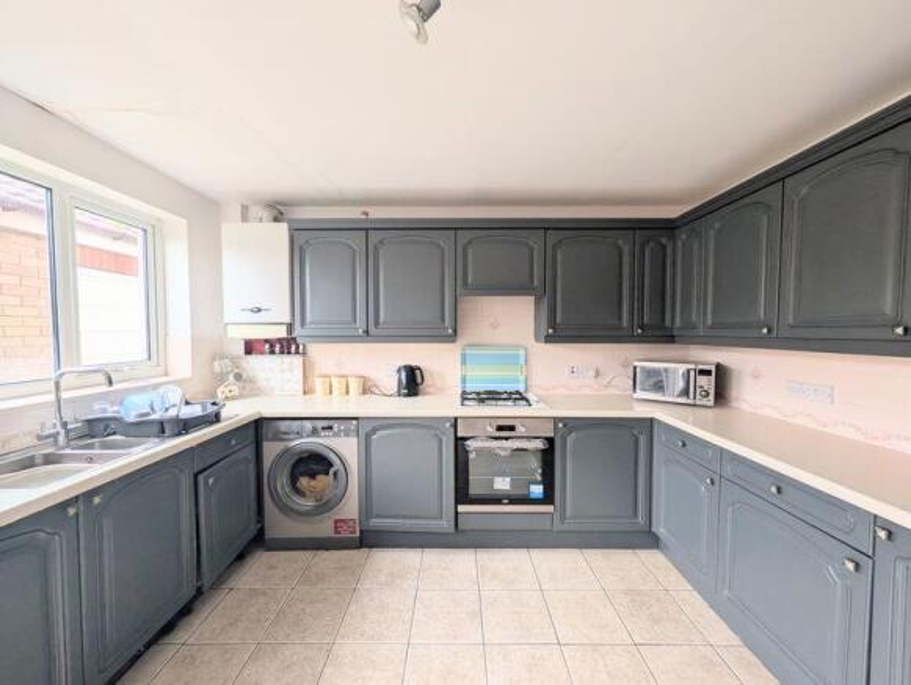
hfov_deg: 110.5
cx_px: 456
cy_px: 342
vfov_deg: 94.6
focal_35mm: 12
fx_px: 316
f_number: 1.7
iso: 146
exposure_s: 1/96.6
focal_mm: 2.02
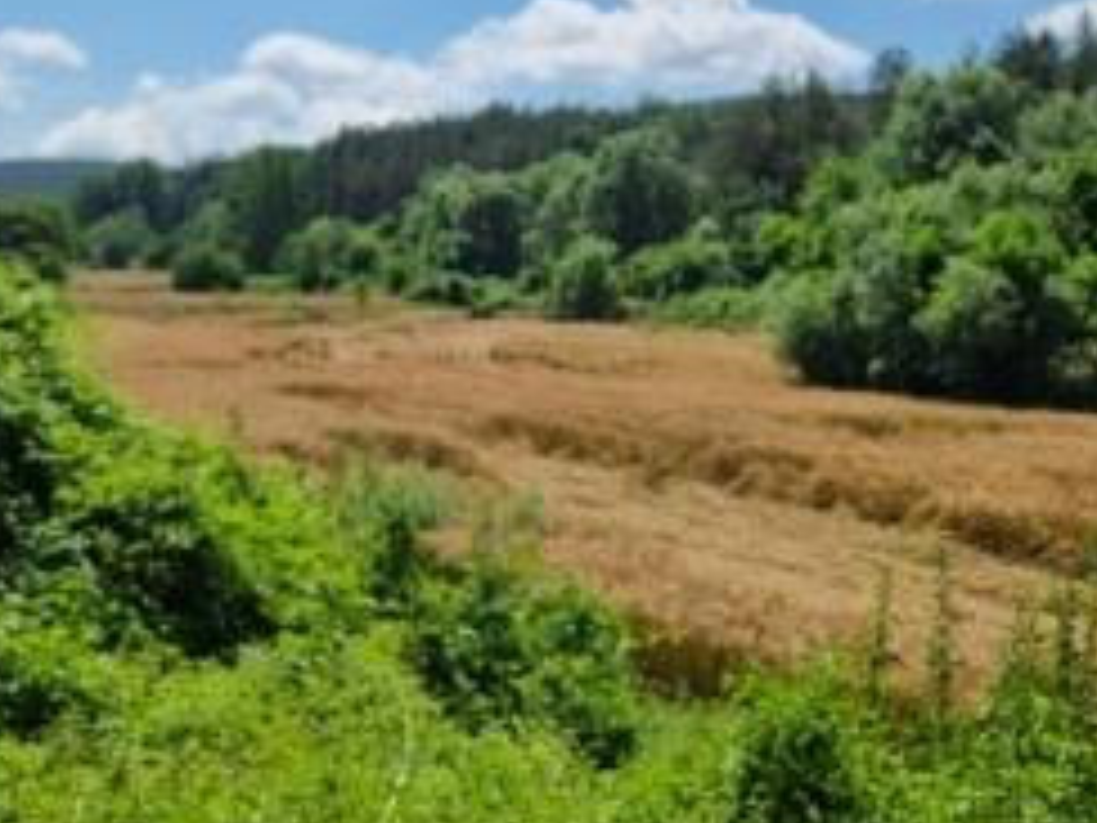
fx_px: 1394
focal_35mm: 44
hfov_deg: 42.9
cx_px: 616
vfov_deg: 32.2
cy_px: 193
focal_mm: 6.7
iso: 50
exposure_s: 1/2208
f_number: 1.8
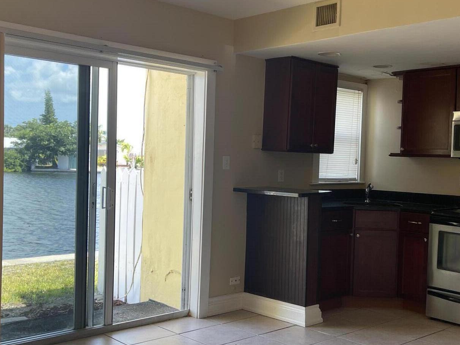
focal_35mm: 43
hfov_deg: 43.6
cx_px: 283
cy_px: 190
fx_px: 571
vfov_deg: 33.6
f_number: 1.6
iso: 40
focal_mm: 5.1
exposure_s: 1/120
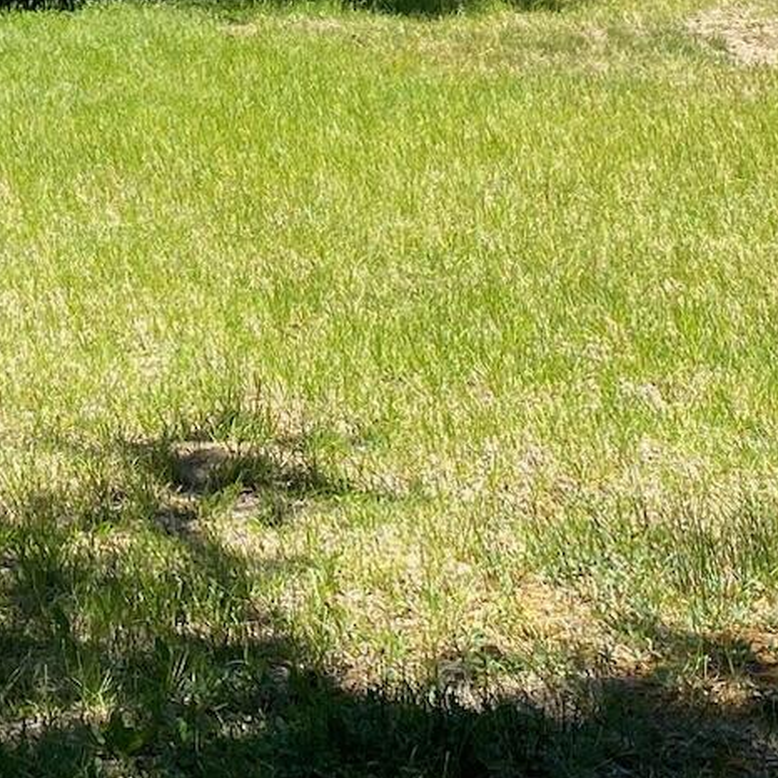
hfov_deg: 15.9
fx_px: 2568
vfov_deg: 15.7
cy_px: -417
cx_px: -354
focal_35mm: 101
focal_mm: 4.25
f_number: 1.8
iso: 32
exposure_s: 1/981
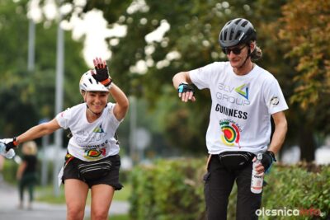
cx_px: 165
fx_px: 2613
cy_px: 110
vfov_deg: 4.8
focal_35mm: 285
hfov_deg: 7.2
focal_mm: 190
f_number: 2.8
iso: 1250
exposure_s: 1/1000
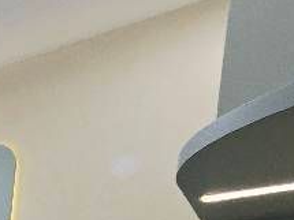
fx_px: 526
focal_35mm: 62
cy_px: 413
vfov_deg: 18.0
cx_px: -325
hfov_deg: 17.9
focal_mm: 2.2
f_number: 2.2
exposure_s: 1/100
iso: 50
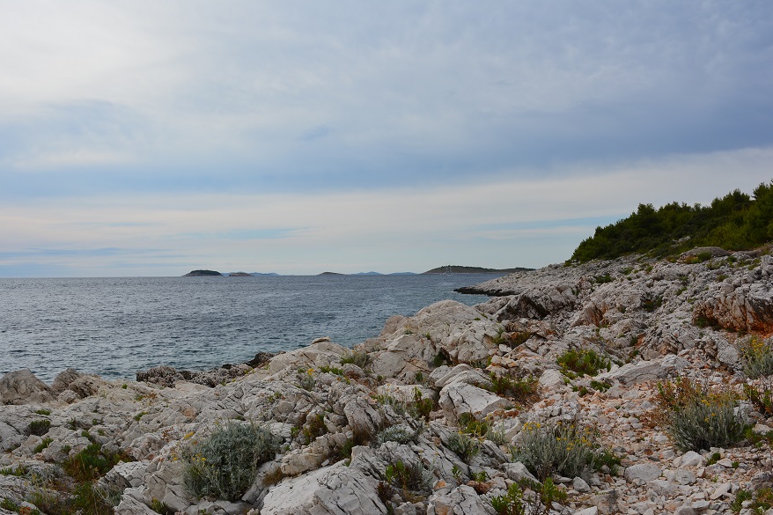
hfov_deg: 48.5
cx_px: 389
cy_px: 252
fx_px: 859
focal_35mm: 40
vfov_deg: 33.4
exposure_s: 1/200
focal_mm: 26
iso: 100
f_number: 13
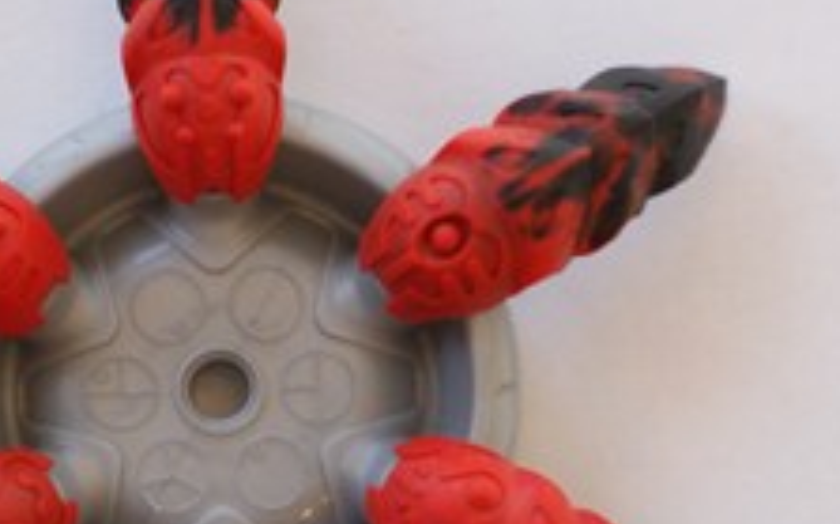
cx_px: 230
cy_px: 407
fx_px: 5033
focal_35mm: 220
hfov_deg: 9.5
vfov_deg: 6.0
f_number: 2
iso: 100
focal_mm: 50
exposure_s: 1/80
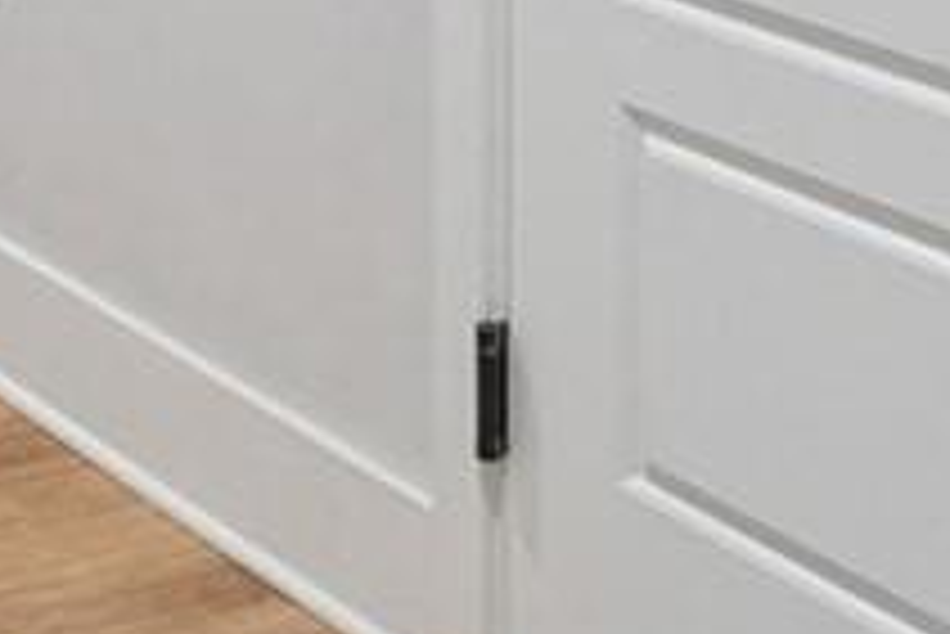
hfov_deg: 17.8
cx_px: -333
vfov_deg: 11.9
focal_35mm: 106
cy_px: -499
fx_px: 2799
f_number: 9
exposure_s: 1/15
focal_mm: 14
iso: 400
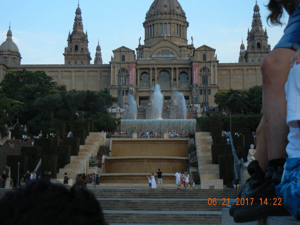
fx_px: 589
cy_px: 112
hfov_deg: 28.6
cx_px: 150
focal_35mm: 68
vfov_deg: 21.6
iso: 204
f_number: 4.1
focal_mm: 12.2
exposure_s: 1/50.2
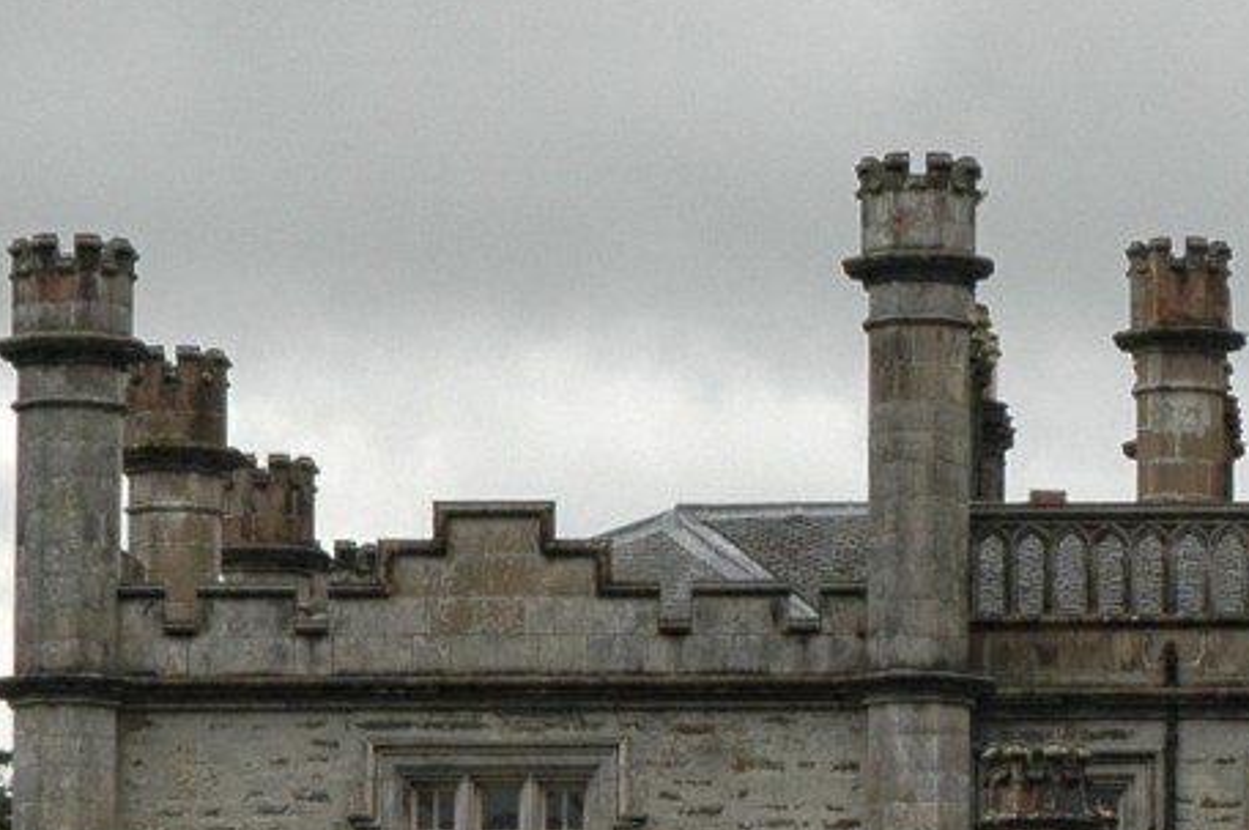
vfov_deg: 5.1
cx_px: 1454
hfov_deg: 7.7
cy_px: 499
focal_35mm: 267
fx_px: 9253
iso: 200
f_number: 7.1
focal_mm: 50
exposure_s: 1/200
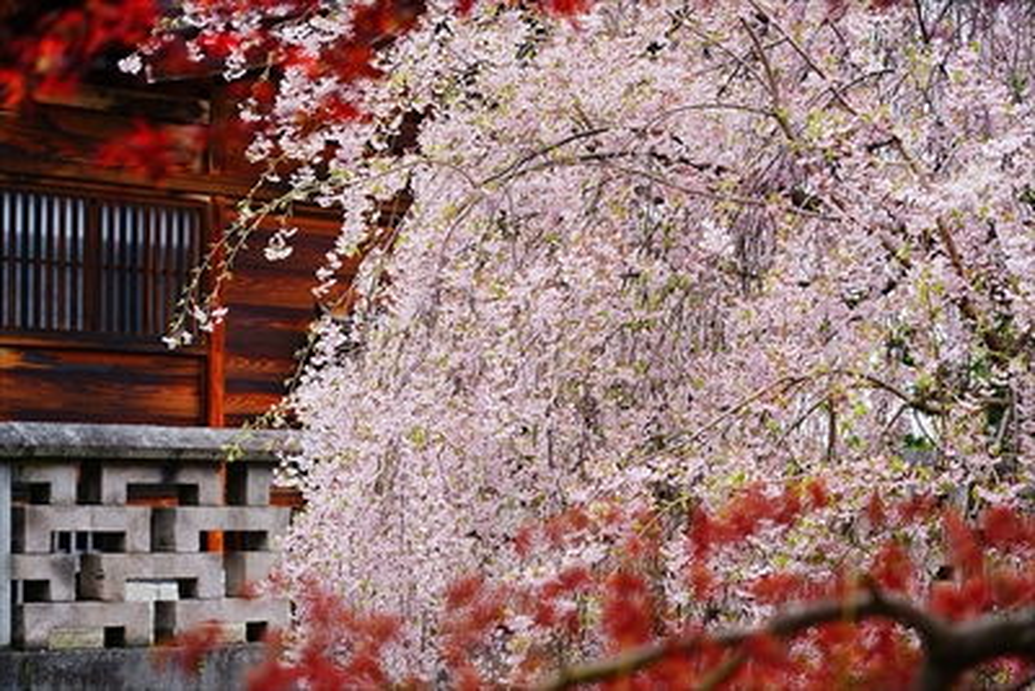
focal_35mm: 105
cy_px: 346
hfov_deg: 19.4
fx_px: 3020
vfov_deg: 13.1
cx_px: 518
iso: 100
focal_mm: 105
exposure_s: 1/200
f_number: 5
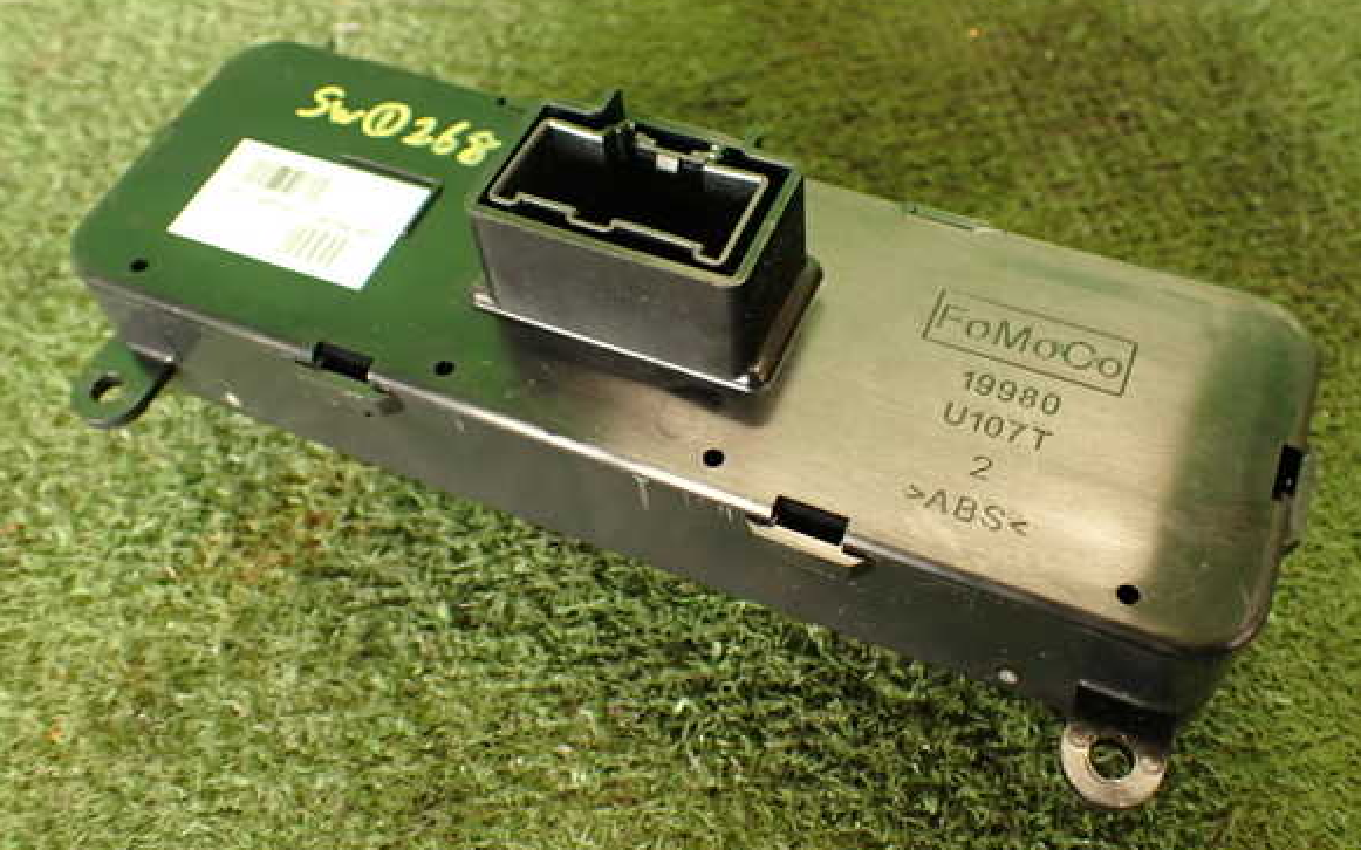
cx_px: 698
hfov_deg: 55.3
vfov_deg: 36.3
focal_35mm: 35
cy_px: 400
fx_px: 1298
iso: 250
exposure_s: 1/30
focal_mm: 5.79
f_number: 2.4
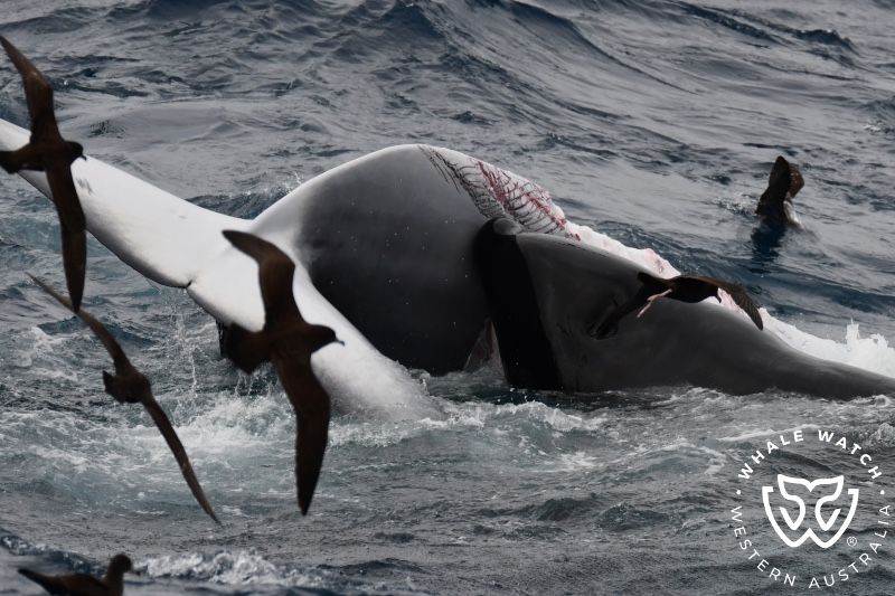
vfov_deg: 2.3
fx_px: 14913
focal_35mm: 600
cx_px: 448
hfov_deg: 3.4
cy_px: 298
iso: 400
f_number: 8
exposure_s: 1/2000
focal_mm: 400
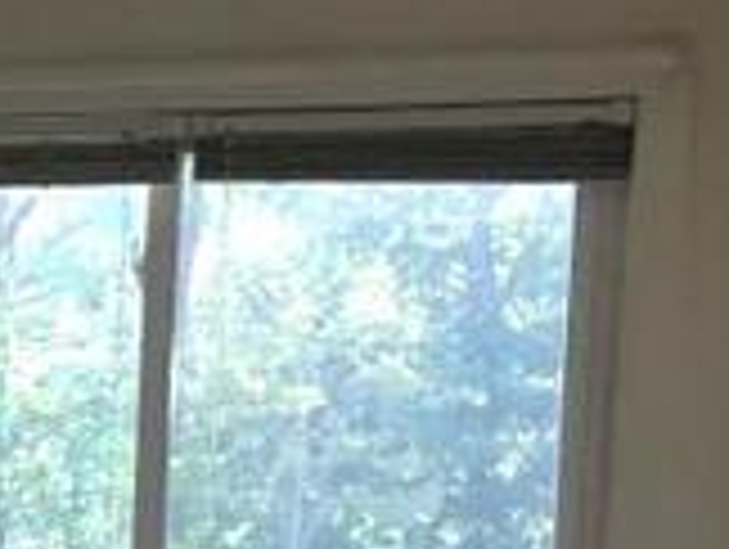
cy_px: 711
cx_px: -670
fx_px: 3016
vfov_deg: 10.2
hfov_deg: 12.4
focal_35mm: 143
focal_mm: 4.15
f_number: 2.2
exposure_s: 1/40
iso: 25
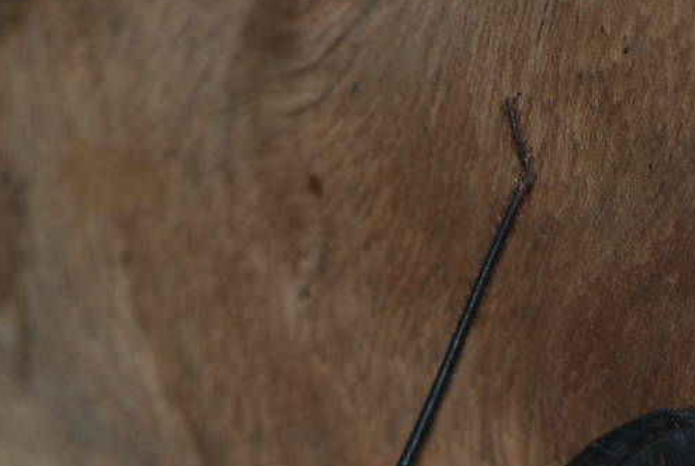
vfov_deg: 0.9
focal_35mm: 1457
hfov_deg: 1.4
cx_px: 535
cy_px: 745
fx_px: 28170
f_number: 5.6
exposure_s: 1/125
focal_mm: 300
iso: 125
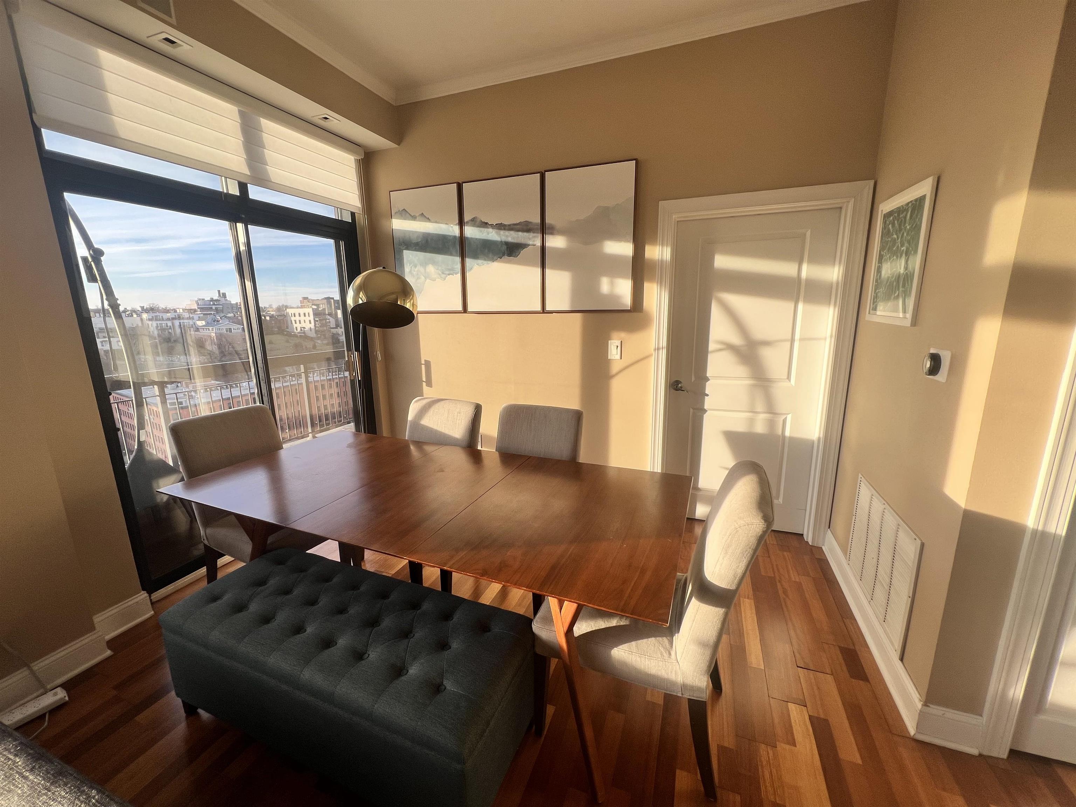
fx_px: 404
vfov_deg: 89.9
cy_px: 404
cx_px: 538
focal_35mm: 13
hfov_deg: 106.2
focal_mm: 1.57
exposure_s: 1/174
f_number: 1.8
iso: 32
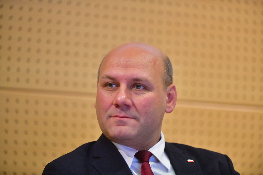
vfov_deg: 8.4
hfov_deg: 12.5
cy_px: 87
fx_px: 1198
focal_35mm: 164
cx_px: 129
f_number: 2.8
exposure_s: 1/200
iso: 3600
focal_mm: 160
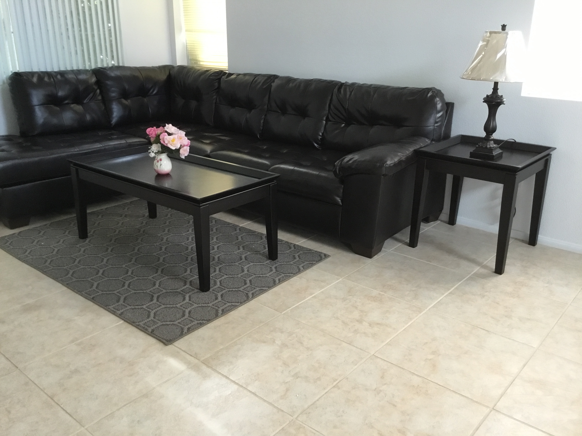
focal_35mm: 31
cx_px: 291
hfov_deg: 58.4
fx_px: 521
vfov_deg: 45.4
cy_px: 218
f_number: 2.4
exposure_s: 1/30
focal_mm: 3.3
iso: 125
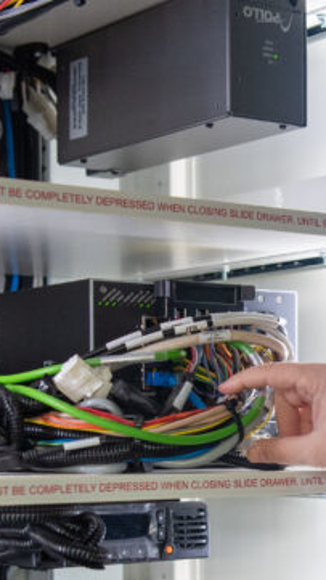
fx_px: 1552
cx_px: 337
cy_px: 421
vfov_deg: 21.0
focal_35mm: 101
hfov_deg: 11.8
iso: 1600
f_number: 2.8
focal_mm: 34
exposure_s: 1/1250
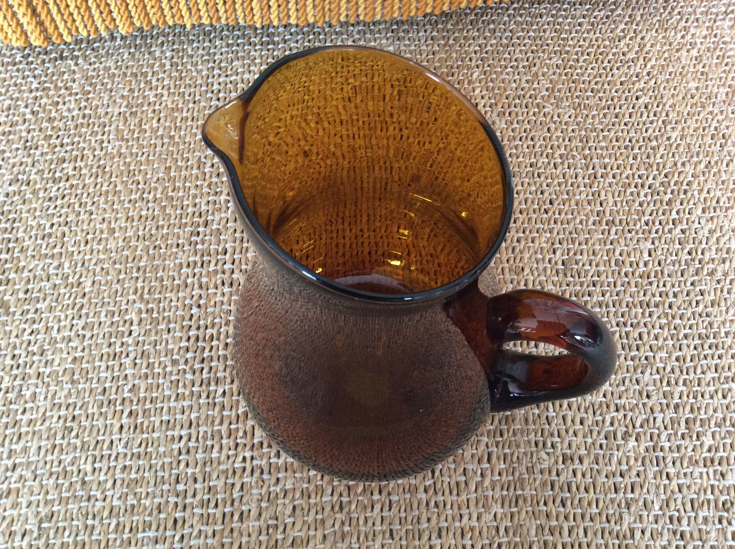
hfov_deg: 56.9
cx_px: 368
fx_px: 678
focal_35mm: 32
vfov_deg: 44.1
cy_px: 274
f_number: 2.4
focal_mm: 3.3
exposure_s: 1/25
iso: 200
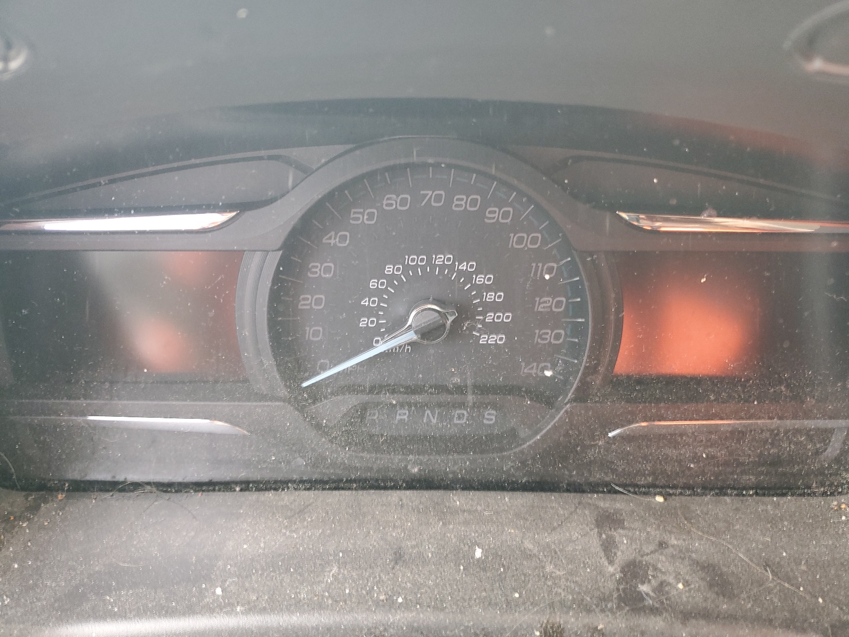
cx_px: 424
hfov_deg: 67.3
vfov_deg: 53.1
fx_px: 638
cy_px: 318
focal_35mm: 26
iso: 126
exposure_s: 1/50
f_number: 1.5
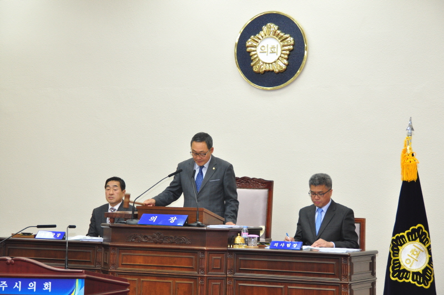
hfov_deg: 21.9
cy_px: 148
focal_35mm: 93
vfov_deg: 14.7
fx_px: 1145
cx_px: 222
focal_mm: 62
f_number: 7.1
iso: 640
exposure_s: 1/80
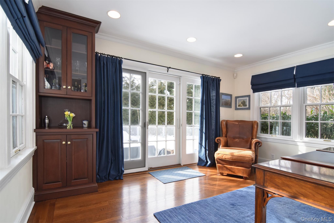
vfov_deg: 72.0
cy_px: 112
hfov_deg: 95.0
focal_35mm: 16
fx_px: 153
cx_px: 167
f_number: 11
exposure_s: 1/60
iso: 640
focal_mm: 11
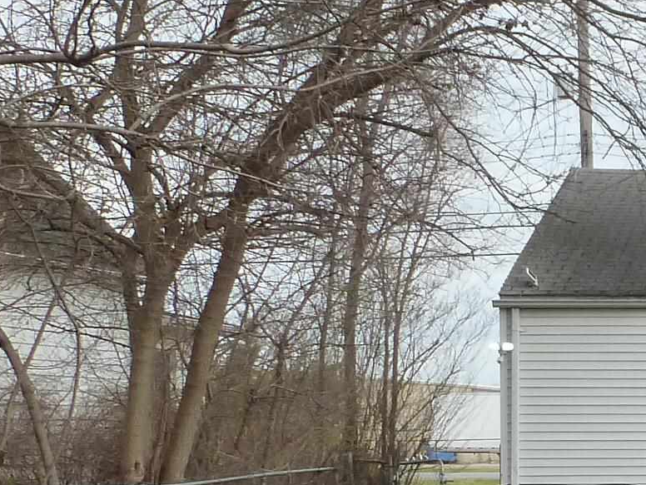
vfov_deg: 15.4
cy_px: 450
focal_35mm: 95
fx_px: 1773
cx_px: 1113
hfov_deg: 17.4
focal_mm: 4.3
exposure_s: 1/320
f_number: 4
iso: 160
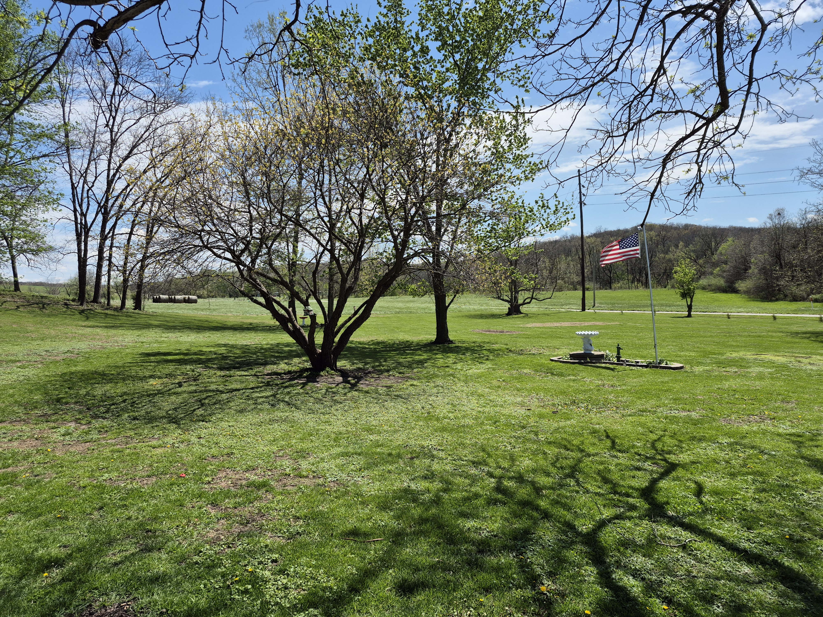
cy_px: 308
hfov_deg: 73.9
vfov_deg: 58.9
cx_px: 412
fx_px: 547
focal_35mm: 23
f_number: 1.8
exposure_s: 1/2440
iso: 25
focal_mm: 5.4
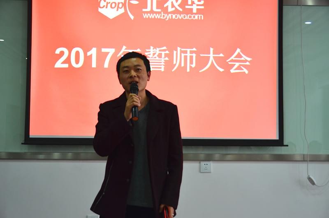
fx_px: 547
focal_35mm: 60
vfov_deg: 22.5
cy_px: 109
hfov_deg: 33.5
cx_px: 164
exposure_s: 1/60
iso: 720
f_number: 4.5
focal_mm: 40
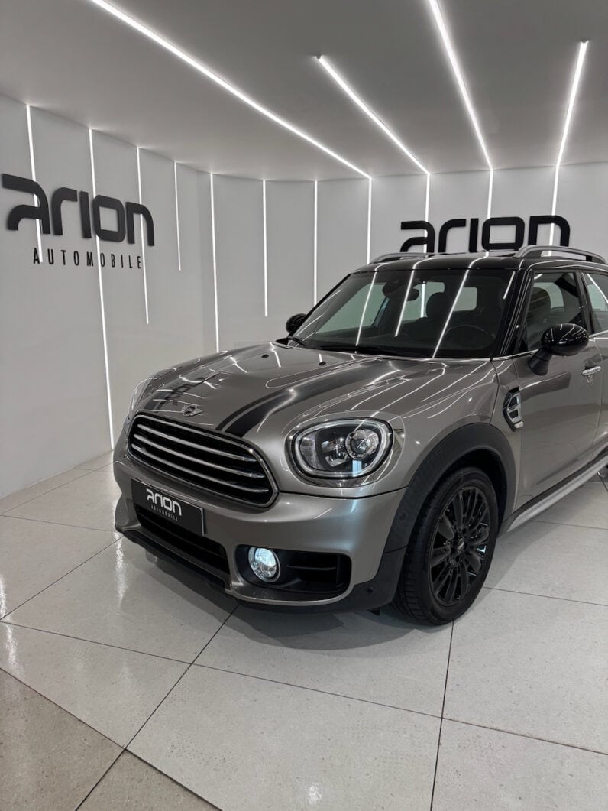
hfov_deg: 56.8
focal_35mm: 24
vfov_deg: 71.6
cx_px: 304
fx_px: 562
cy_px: 406
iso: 125
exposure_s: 1/100
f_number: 1.78
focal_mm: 6.76
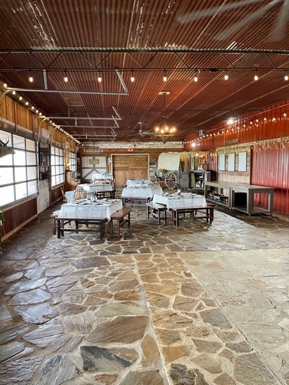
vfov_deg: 67.3
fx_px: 289
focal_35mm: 26
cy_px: 192
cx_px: 144
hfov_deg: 53.1
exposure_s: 1/60
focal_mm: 5.1
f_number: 1.6
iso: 400
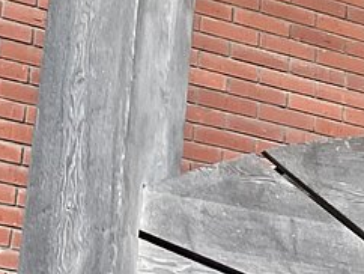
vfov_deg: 9.0
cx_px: 809
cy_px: 179
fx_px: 1737
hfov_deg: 10.6
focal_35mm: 165
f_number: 1.6
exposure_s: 1/121
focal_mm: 5.1
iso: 125
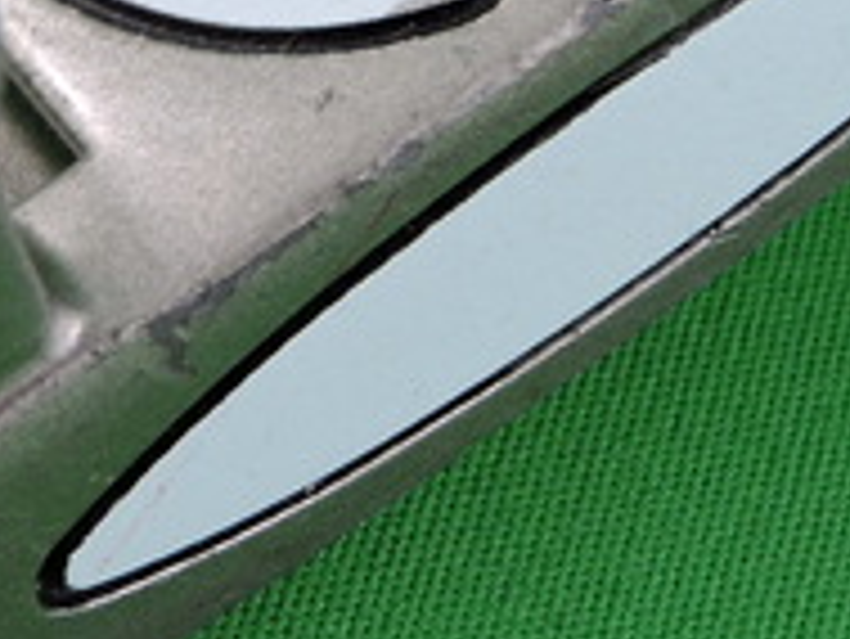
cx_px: 164
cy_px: -86
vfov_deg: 8.0
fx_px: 4521
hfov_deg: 10.7
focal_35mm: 184
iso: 100
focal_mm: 8.1
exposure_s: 1/30
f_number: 4
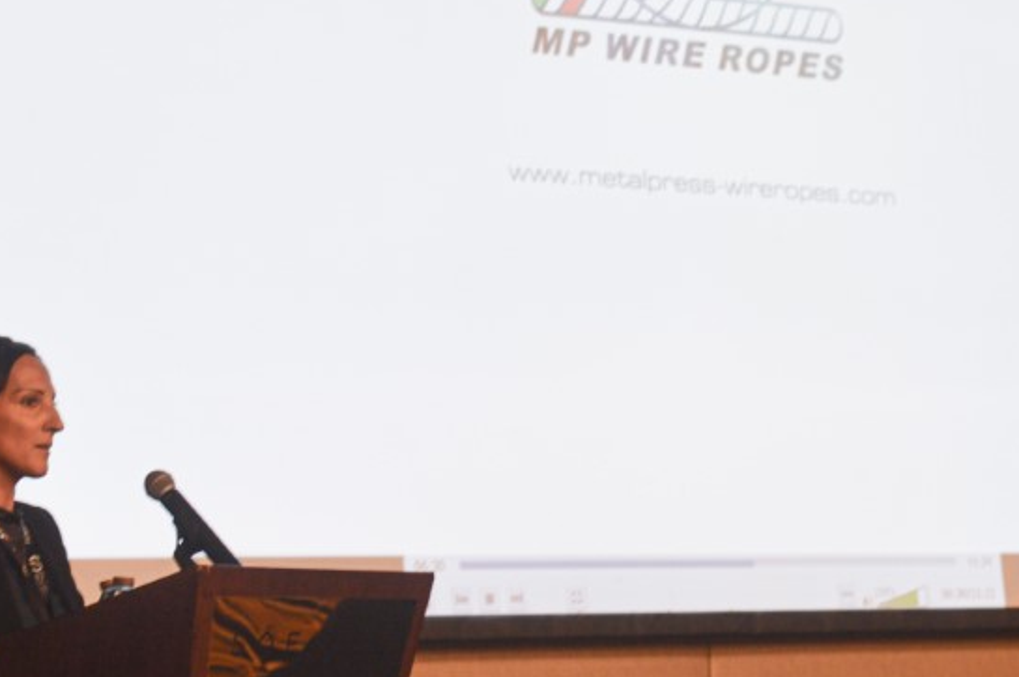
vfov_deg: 8.6
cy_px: 303
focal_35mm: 159
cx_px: 581
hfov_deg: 12.9
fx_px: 4495
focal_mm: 50
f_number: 3.2
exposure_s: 1/60
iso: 400
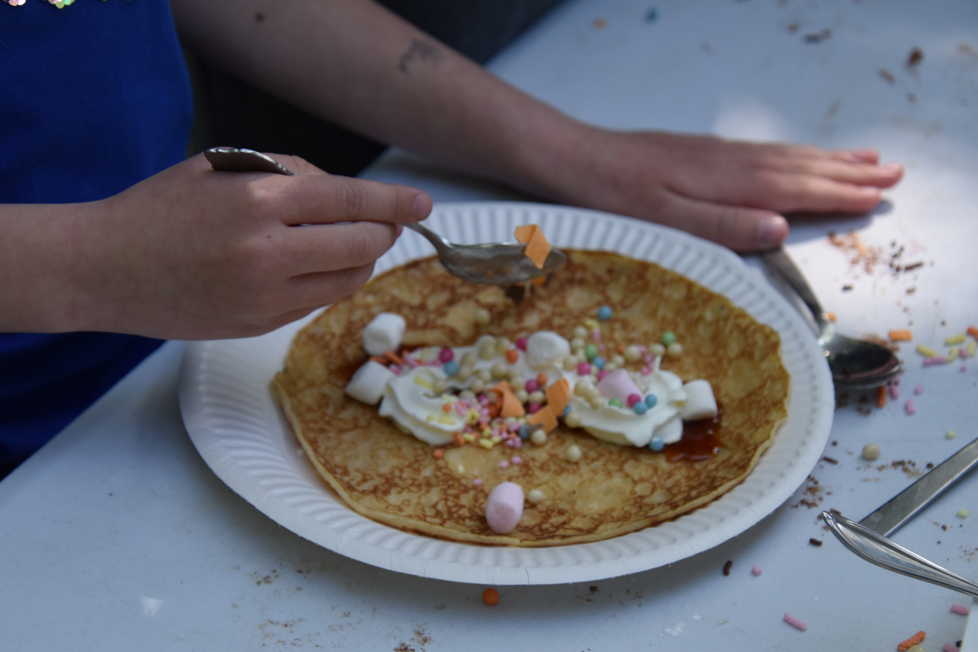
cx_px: 489
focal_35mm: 105
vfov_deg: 13.0
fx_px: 2852
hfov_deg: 19.5
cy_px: 326
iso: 400
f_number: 4.5
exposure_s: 1/500
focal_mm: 70
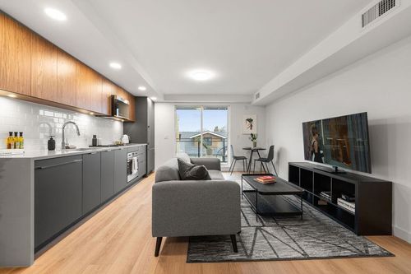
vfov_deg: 81.2
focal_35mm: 14
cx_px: 206
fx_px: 160
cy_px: 137
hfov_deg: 104.3
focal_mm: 14
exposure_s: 1/5
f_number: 8
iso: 320
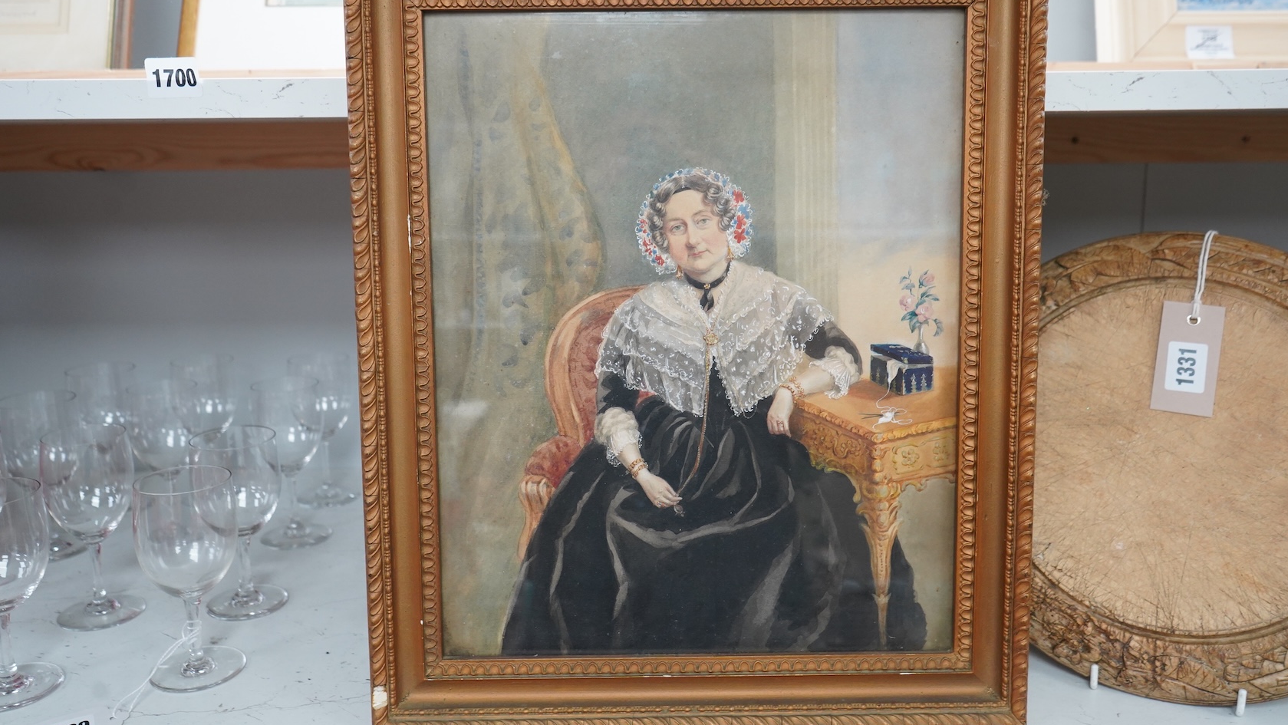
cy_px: 313
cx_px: 653
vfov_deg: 38.9
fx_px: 1025
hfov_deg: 64.3
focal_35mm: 30
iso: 2500
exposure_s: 1/125
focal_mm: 28
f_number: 5.6
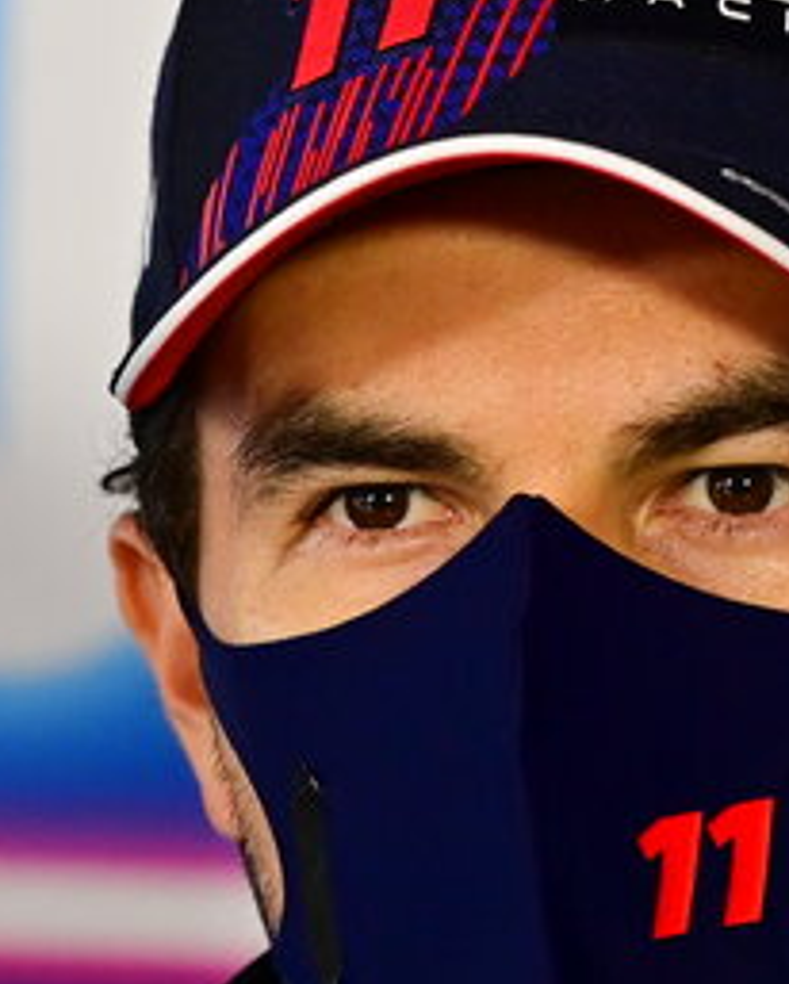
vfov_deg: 2.1
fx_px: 27230
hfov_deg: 1.7
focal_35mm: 934
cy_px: 955
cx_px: 195
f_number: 4
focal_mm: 250
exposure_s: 1/500
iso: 3200
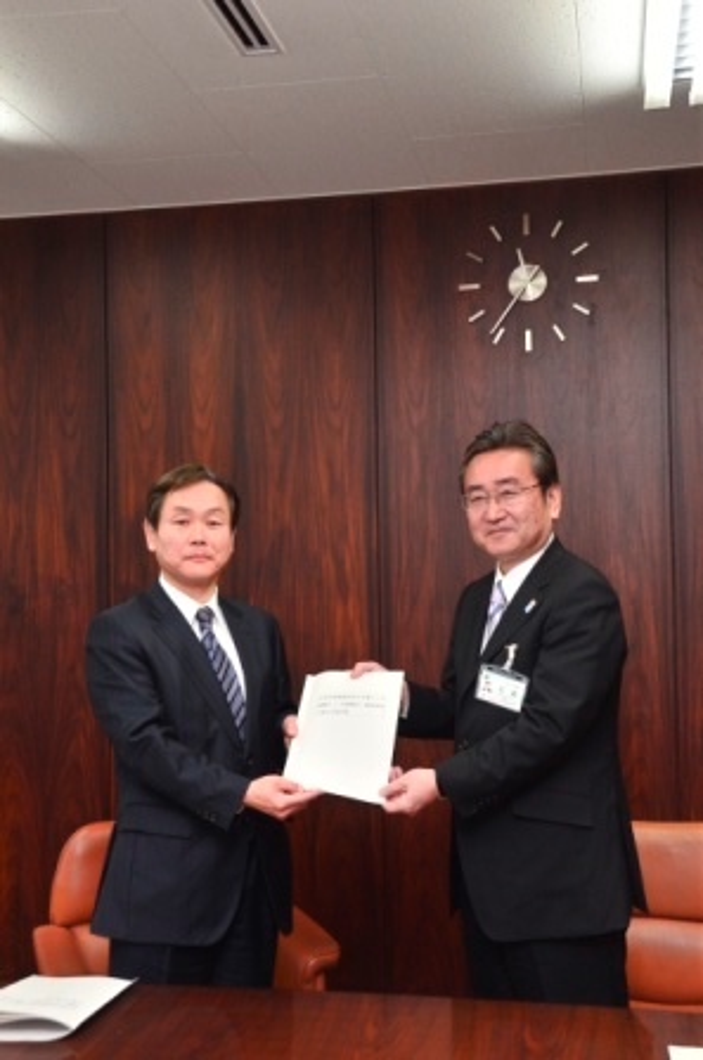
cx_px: 352
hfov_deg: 28.8
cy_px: 530
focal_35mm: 46
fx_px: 1367
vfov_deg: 42.4
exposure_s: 1/60
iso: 640
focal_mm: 31
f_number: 8
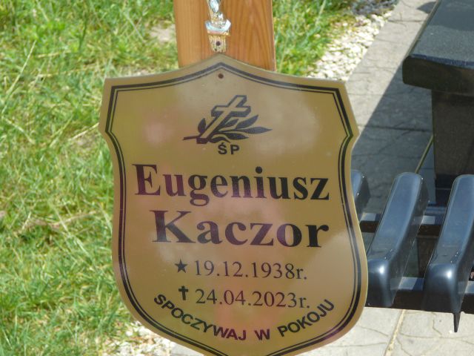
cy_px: 178
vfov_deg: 11.6
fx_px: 1753
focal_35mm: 128
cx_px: 237
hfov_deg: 15.4
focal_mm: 19
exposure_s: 1/400
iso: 80
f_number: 3.9
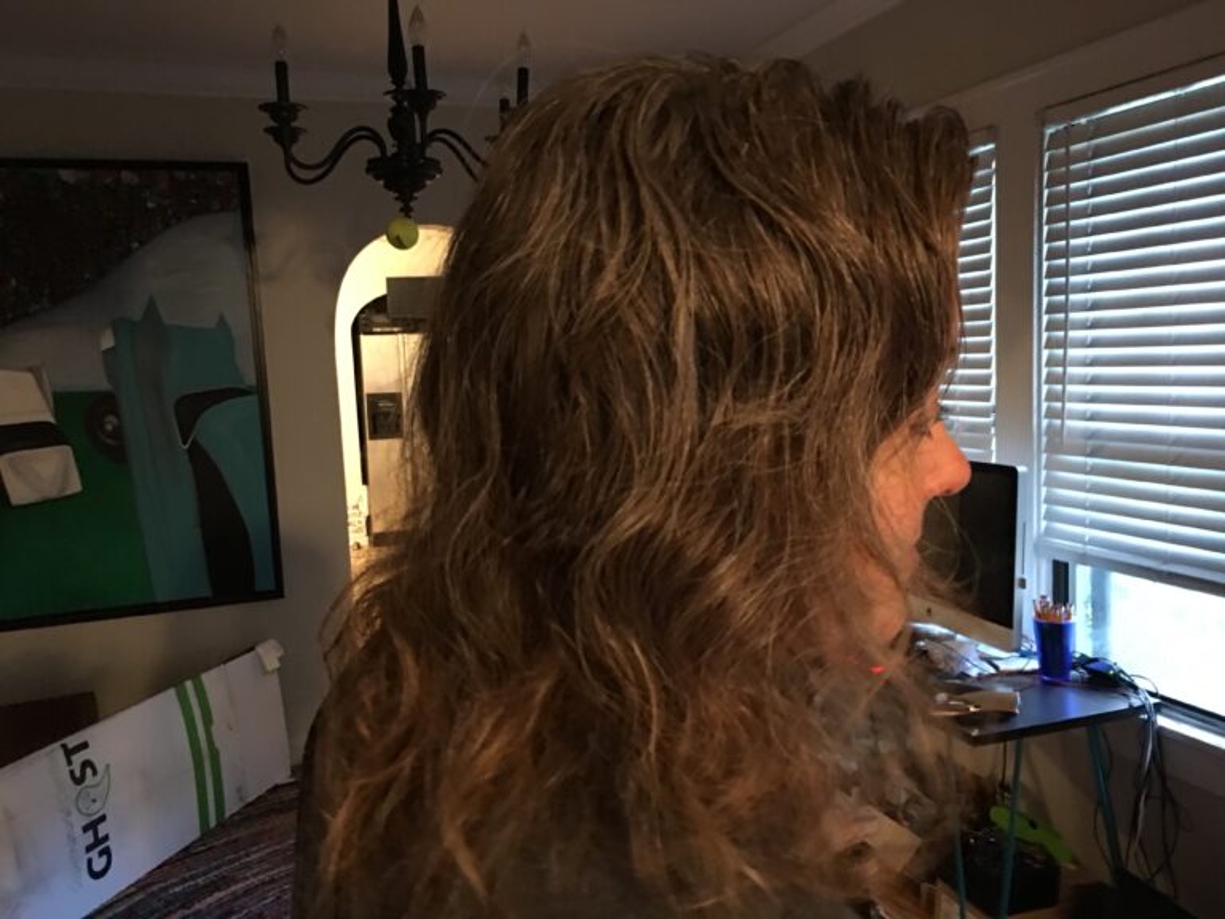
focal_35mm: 29
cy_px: 460
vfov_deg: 48.2
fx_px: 1026
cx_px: 612
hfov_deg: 61.7
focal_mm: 4.15
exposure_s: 1/4
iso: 80
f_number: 2.2
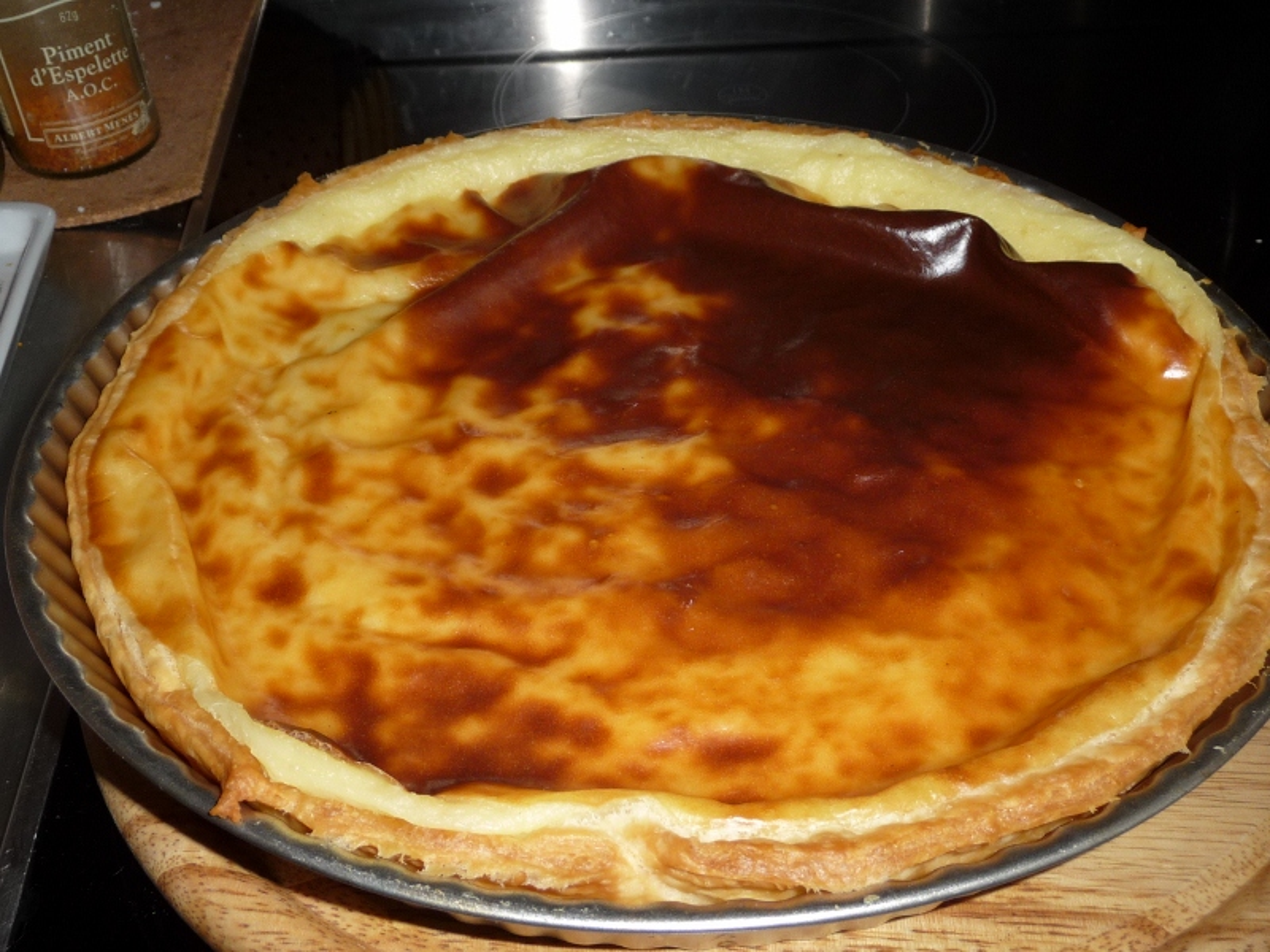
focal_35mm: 41
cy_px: 476
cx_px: 635
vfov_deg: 35.1
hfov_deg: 45.8
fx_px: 1504
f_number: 3.4
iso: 100
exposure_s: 1/30
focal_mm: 5
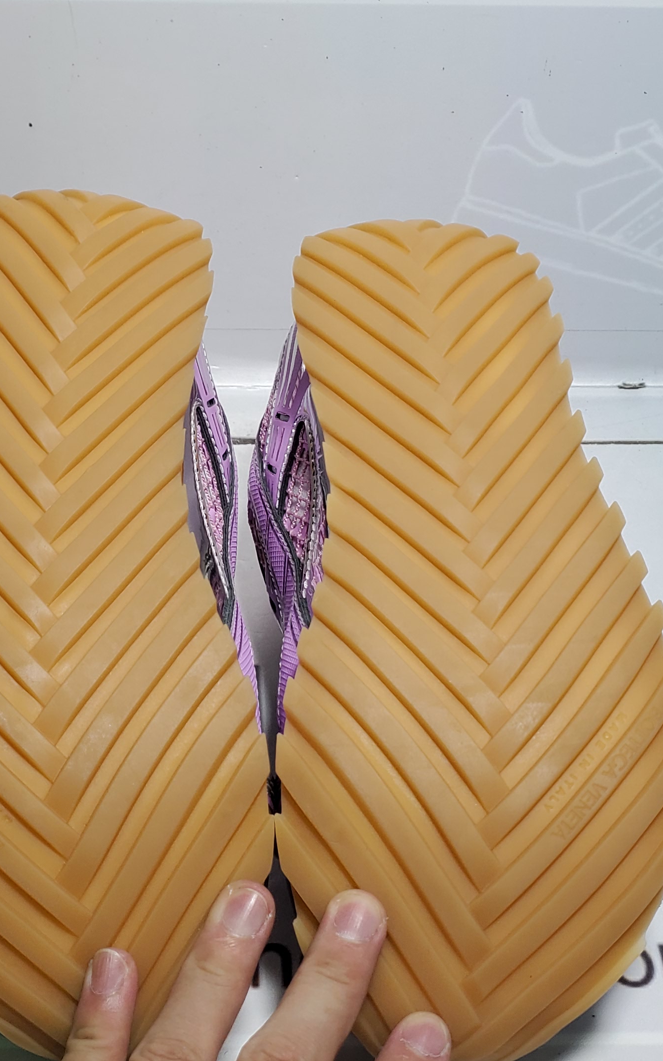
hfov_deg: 24.7
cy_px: 463
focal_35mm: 52
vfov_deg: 38.8
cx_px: 212
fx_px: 1503
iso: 50
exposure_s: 1/566
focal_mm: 4.3
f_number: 1.5
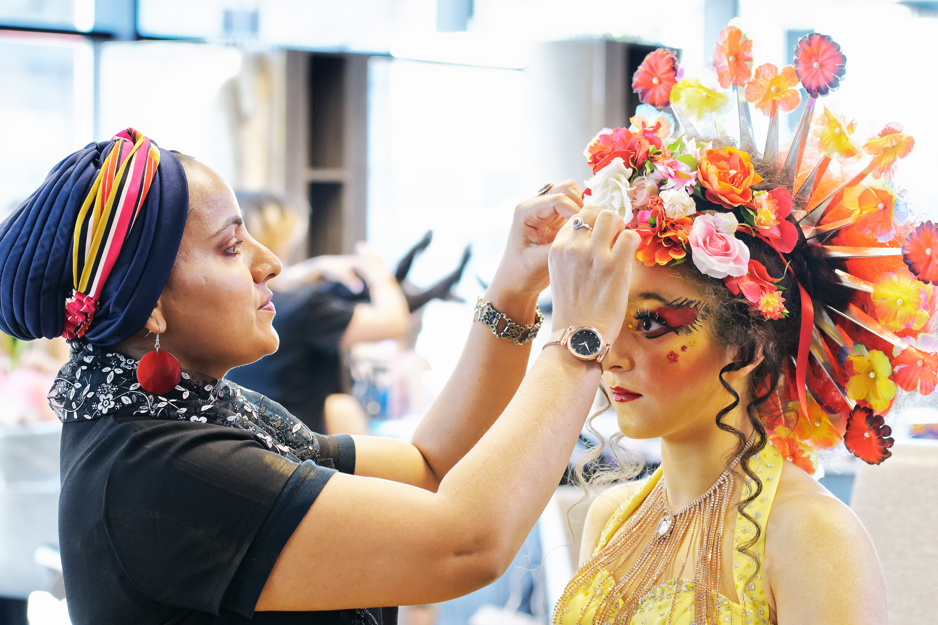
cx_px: 497
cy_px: 287
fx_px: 3074
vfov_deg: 11.6
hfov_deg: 17.3
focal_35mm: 118
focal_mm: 70
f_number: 4
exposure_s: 1/80
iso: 1250
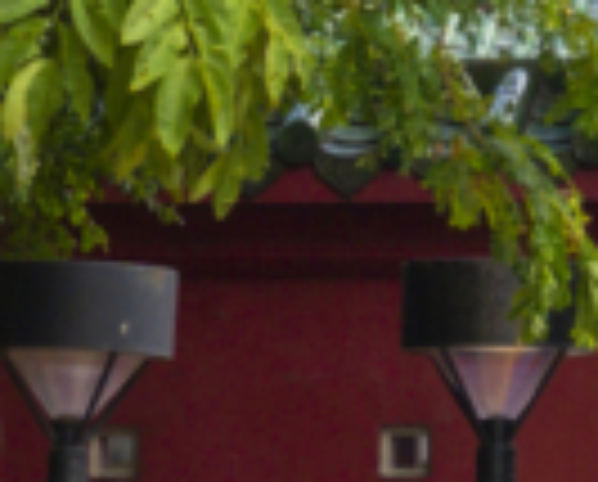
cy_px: -18
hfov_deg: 4.3
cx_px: 2563
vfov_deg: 3.8
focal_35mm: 406
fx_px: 7201
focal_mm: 32
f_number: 5.6
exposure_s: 1/160
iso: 125
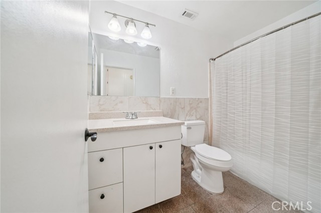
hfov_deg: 112.6
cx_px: 160
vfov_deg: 89.9
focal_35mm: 12
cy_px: 106
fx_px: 107
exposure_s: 1/20
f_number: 8
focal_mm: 12
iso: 400
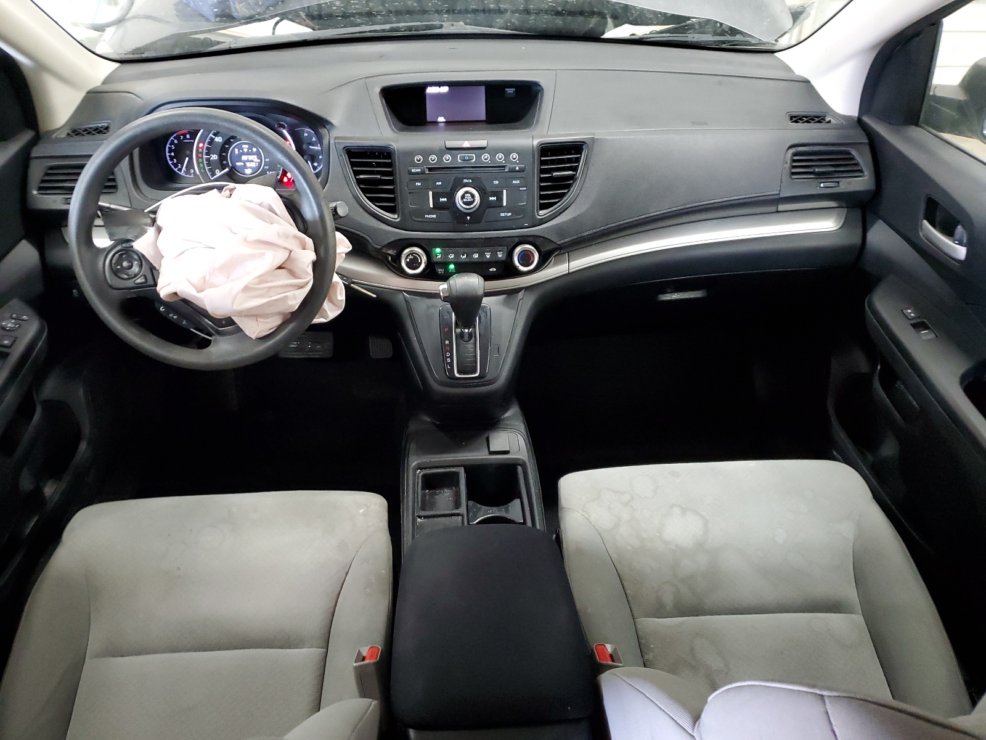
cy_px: 370
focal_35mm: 26
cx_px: 493
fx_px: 741
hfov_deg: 67.3
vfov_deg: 53.1
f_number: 1.5
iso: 307
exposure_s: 1/17
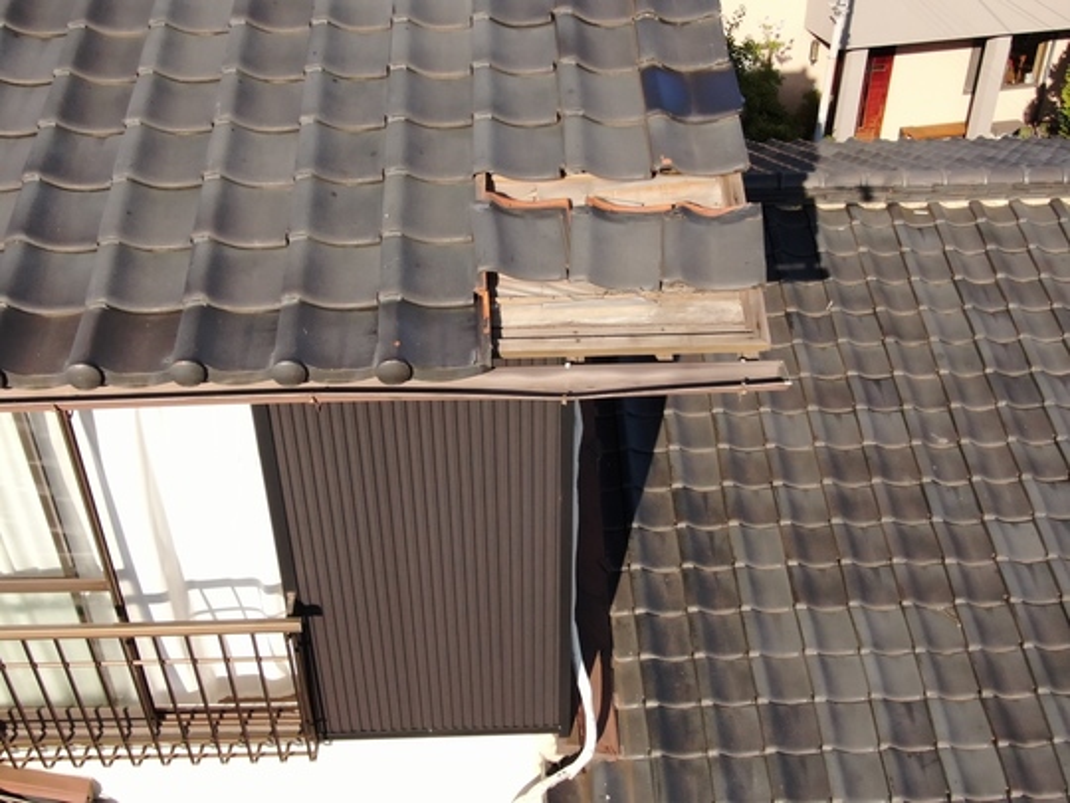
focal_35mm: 38
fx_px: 1175
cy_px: 402
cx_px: 535
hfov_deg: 49.0
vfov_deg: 37.7
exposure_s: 1/2000
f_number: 3.4
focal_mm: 6.48
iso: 400
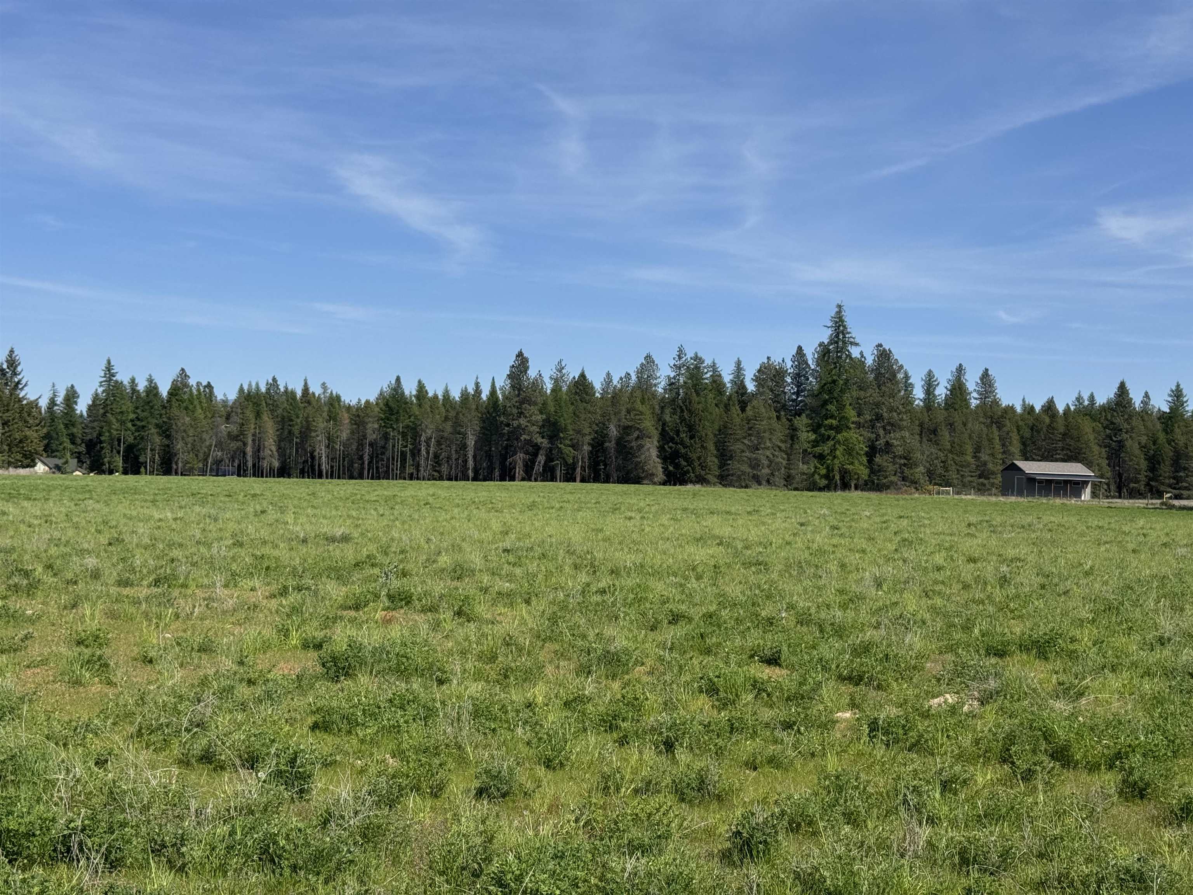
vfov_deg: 30.3
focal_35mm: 48
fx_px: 1654
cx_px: 596
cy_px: 448
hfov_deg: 39.7
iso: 64
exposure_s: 1/6410
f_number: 1.78
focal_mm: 6.76
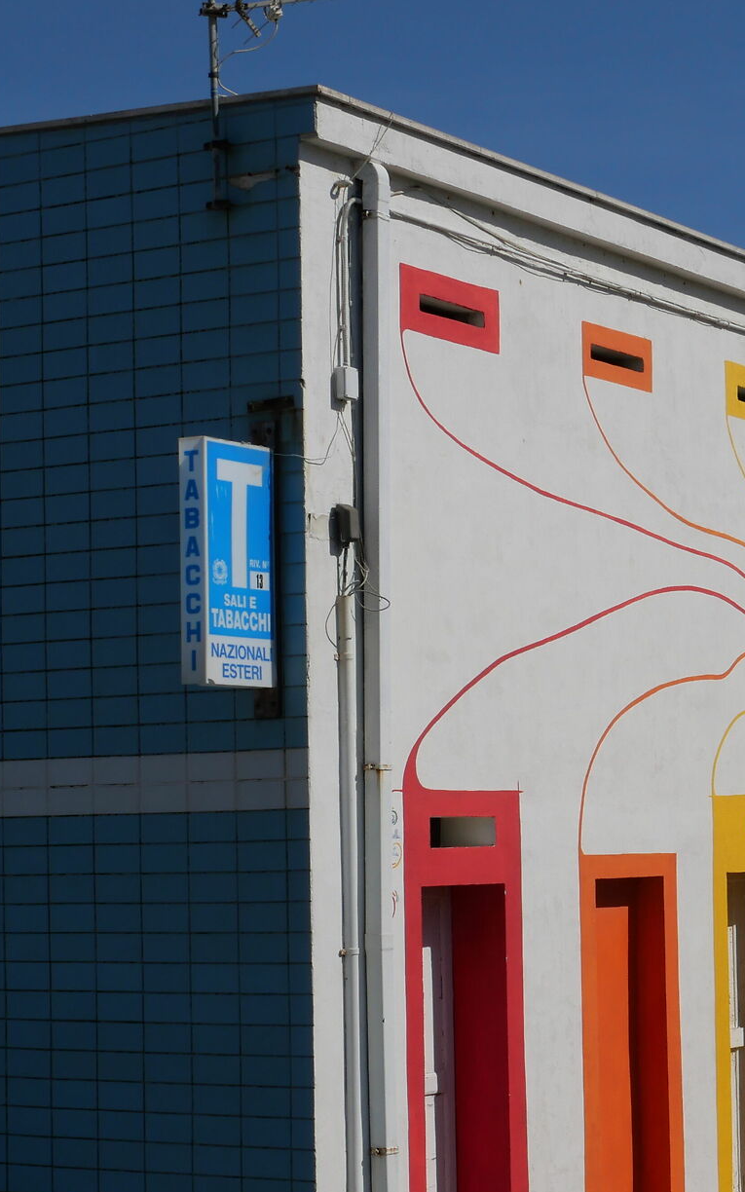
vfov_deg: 26.1
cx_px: 800
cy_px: 759
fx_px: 2566
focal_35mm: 79
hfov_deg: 16.1
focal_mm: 19
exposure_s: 1/800
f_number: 11
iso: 200
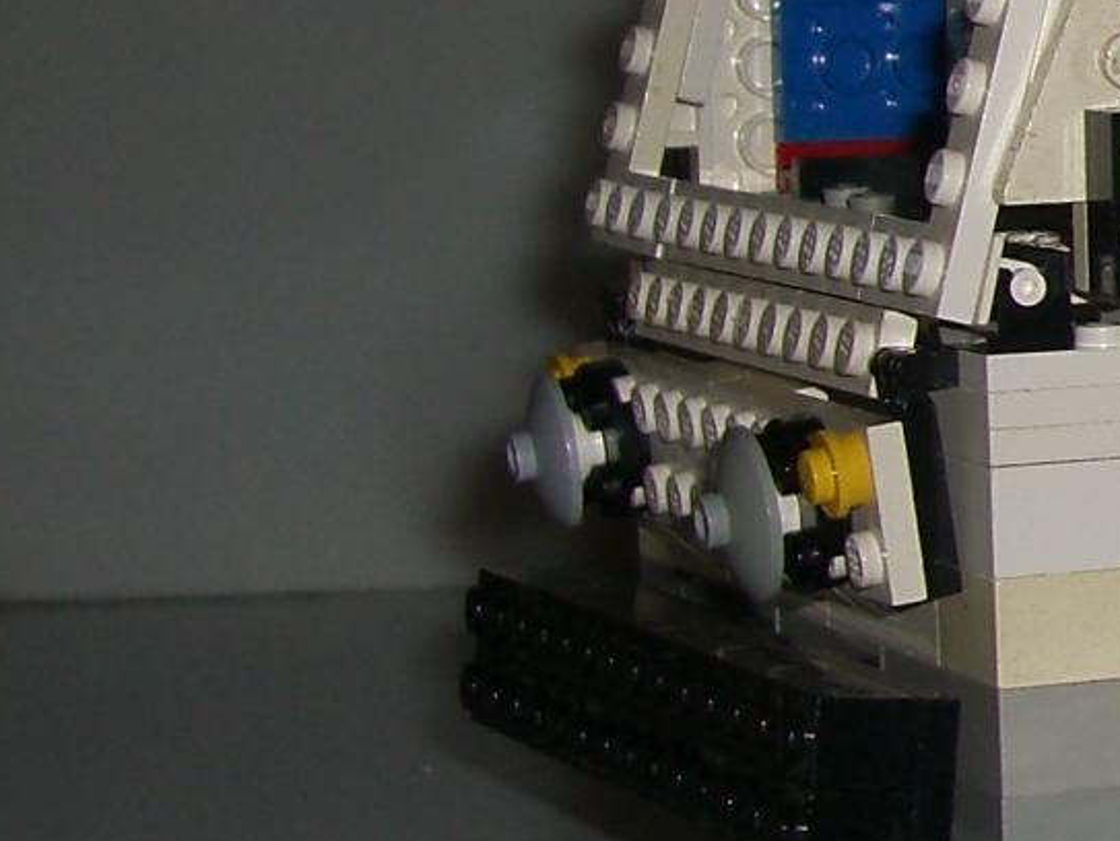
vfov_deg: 8.3
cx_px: 2485
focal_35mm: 179
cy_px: 159
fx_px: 5795
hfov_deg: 10.0
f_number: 2.8
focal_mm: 7.9
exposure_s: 1/60
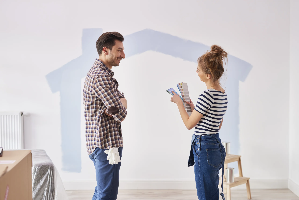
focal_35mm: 50
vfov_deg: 27.0
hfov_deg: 39.6
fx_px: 415
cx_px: 150
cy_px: 100
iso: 125
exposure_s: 1/160
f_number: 2.5
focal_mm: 50
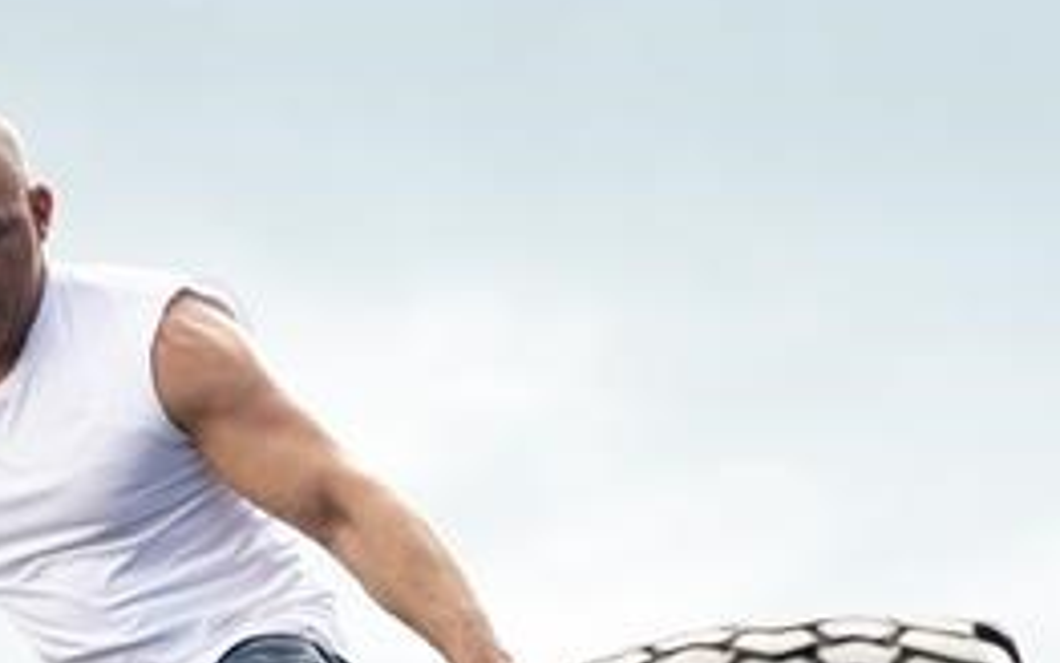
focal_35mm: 339
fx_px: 9797
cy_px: 811
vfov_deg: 3.9
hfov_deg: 6.2
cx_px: -198
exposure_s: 1/500
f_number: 4.5
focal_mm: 134
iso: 320
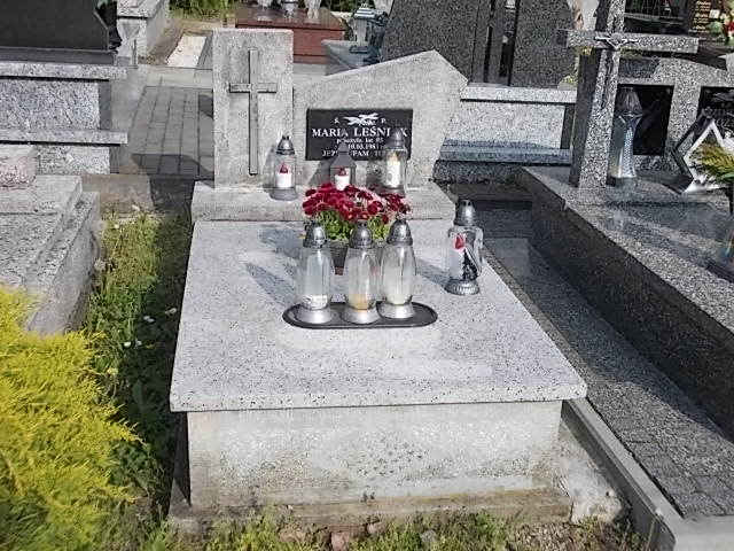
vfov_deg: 33.6
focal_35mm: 43
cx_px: 367
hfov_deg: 43.9
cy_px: 276
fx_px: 912
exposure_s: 1/125
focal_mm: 6.1
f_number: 6.5
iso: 80
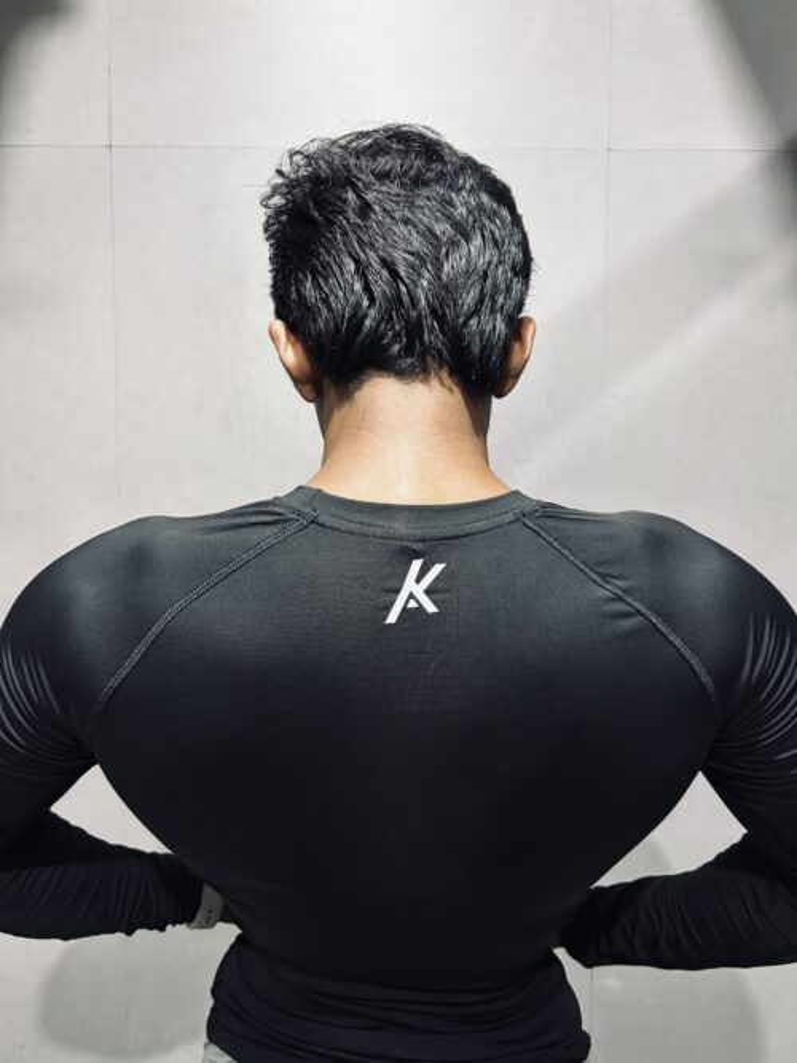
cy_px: 532
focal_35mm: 26
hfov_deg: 53.0
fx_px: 798
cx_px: 398
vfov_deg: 67.3
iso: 320
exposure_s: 1/50
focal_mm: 5.7
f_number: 1.5
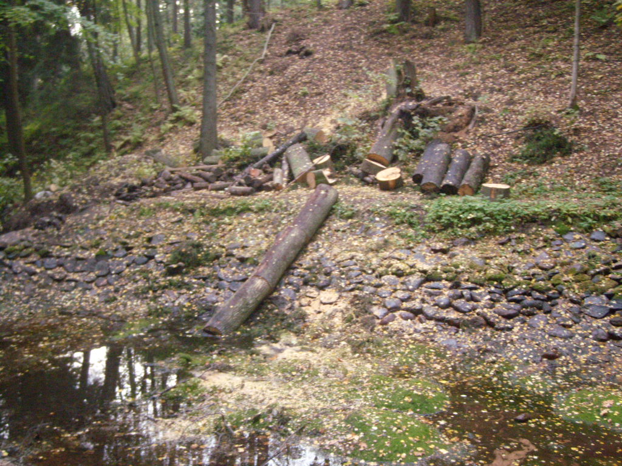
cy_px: 233
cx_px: 311
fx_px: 629
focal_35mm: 35
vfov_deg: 40.7
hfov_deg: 52.6
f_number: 2.8
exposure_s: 1/30
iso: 800
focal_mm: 5.8
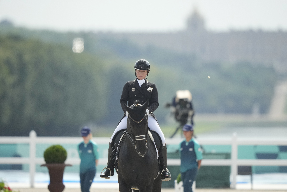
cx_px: 144
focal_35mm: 600
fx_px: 4783
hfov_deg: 3.4
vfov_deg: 2.3
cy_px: 96
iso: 1250
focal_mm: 400
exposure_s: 1/16000
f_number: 2.8
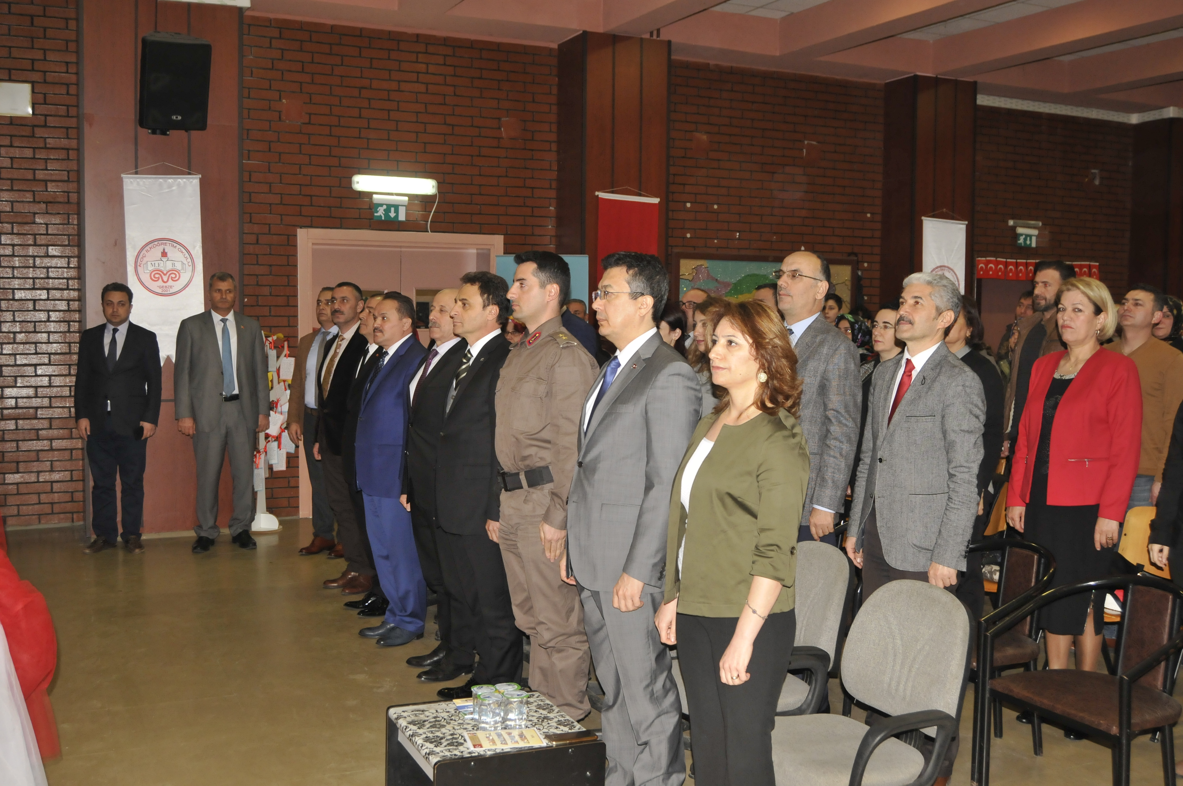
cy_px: 393
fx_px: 1132
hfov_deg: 55.2
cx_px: 592
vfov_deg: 38.3
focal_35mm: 34
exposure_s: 1/60
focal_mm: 23
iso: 800
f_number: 5
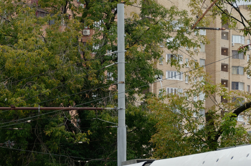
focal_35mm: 309
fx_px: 2152
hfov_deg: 6.7
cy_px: 198
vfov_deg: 4.4
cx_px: 242
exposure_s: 1/500
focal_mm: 75
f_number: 5.6
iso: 400
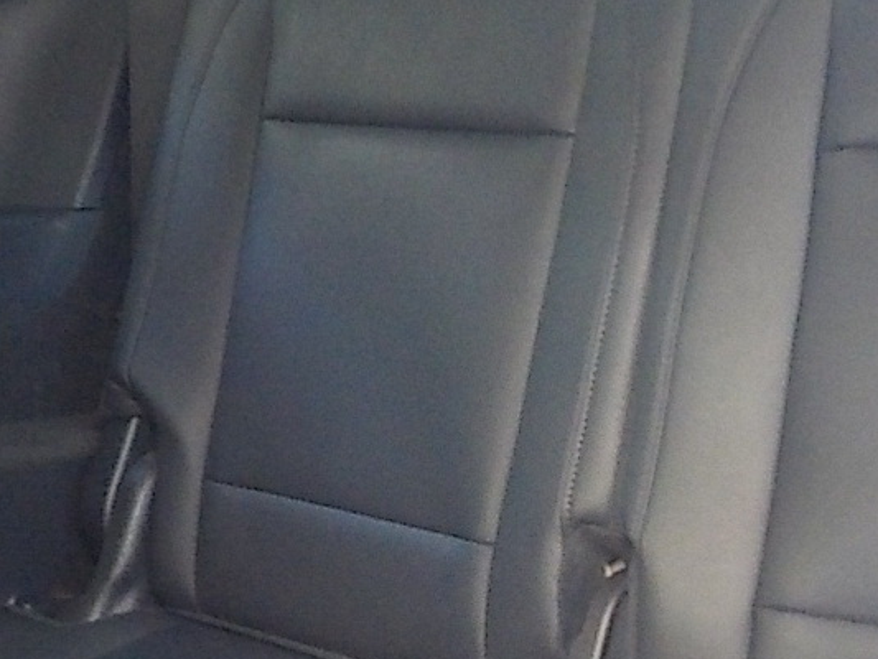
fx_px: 2283
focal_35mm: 90
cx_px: 499
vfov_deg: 16.3
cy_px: 511
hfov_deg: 21.8
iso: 400
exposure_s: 1/10
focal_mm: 4.1
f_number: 3.3
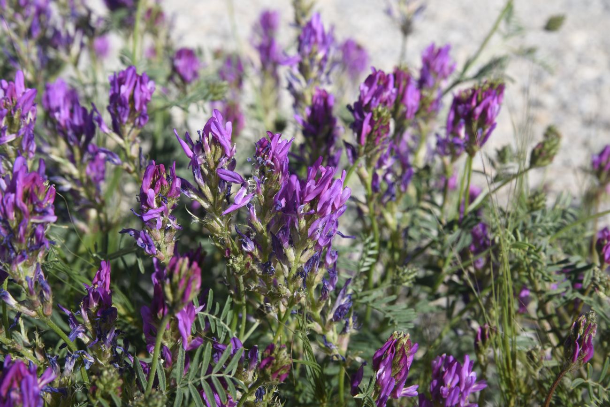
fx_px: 1220
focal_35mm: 72
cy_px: 204
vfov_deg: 18.9
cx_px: 305
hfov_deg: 28.1
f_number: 14
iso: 125
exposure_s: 1/125
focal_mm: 72
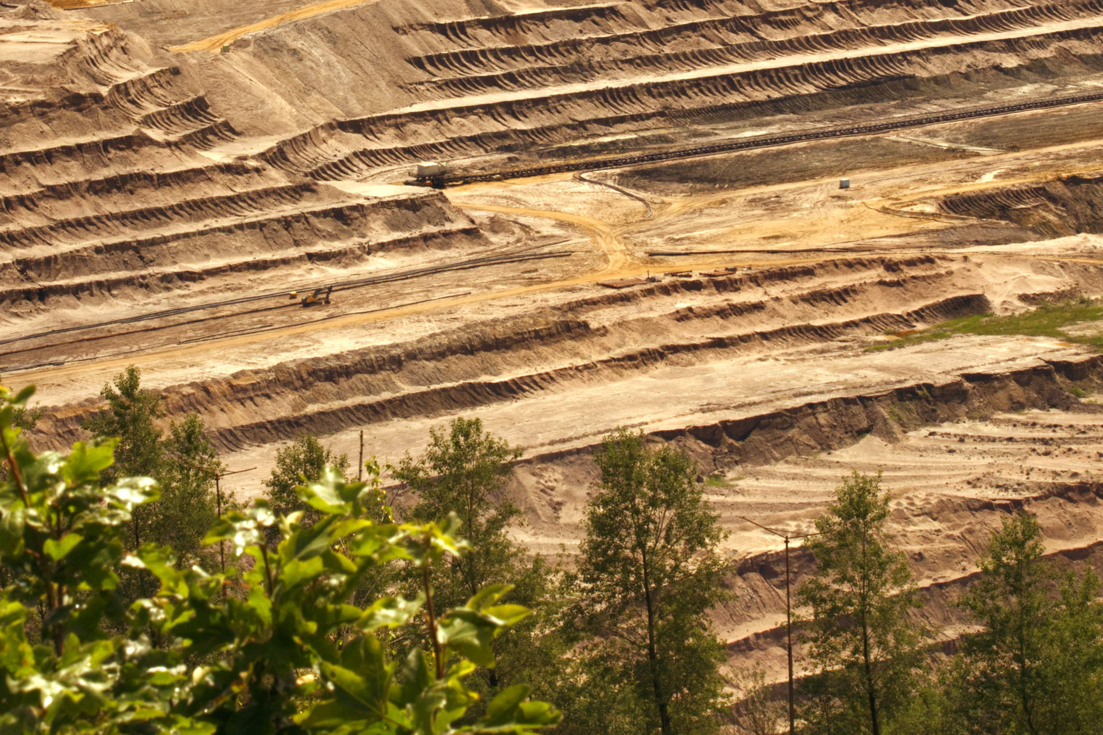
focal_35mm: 169
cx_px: 487
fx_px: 5177
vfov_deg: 8.1
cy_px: 16
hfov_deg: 12.2
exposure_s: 1/400
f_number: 22
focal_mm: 70
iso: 1000
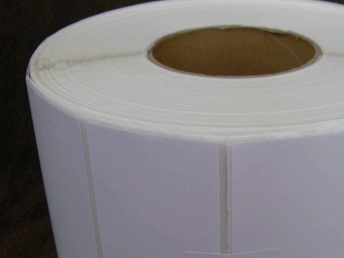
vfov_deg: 24.7
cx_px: 230
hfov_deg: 32.4
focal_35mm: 59
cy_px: 175
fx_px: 586
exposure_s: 1/50
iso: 160
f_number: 3.3
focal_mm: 6.3
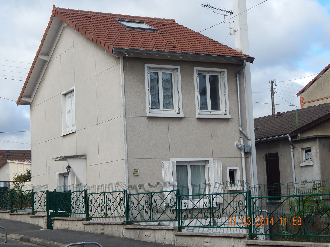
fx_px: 658
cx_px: 165
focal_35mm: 69
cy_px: 124
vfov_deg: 21.3
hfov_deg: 28.2
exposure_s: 1/800
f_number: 4.1
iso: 125
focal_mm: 12.3
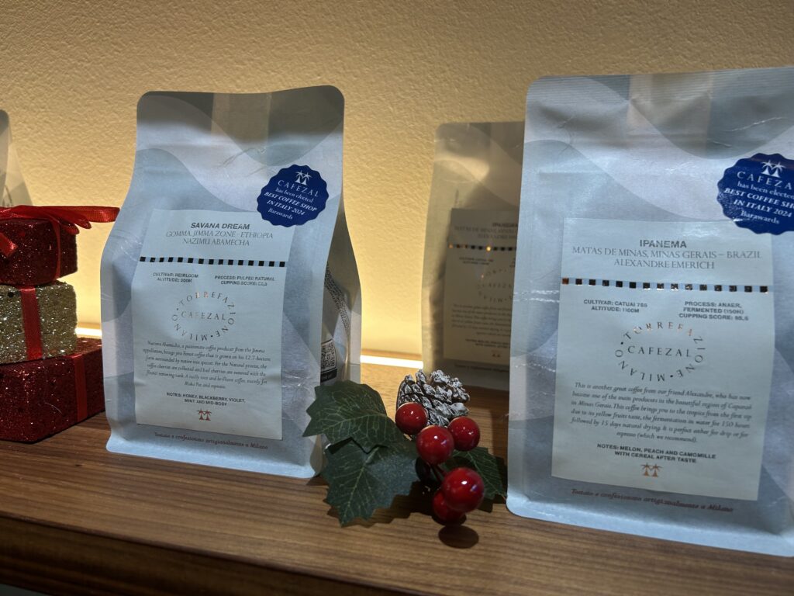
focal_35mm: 26
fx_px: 596
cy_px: 298
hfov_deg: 67.3
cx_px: 397
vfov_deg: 53.1
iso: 40
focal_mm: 5.7
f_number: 1.5
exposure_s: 1/100
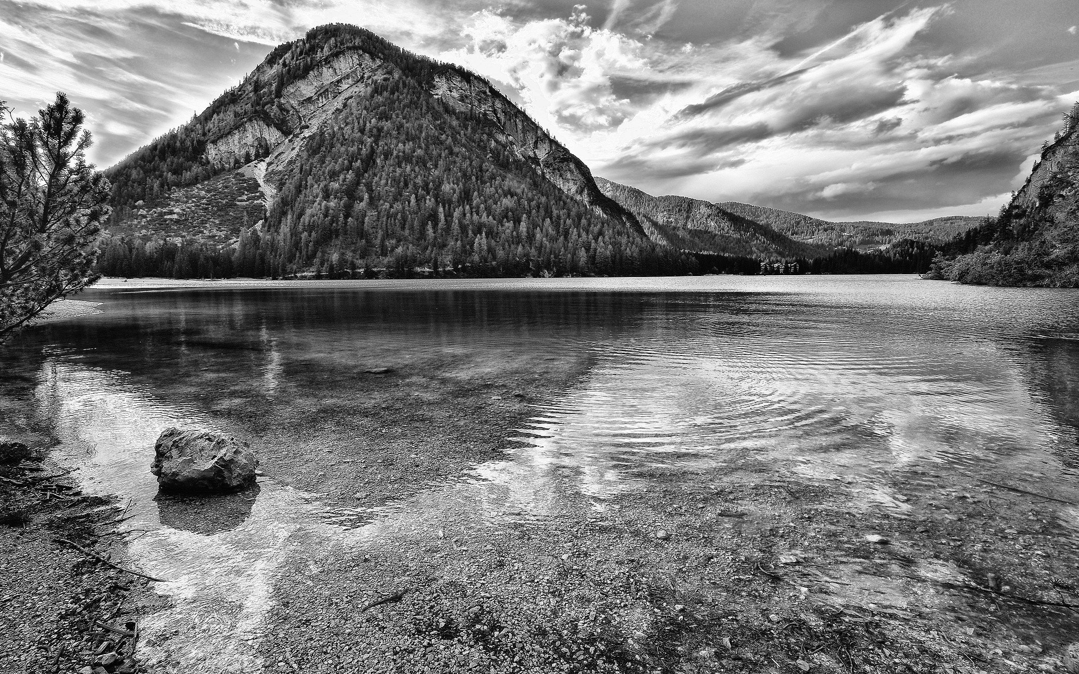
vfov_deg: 71.2
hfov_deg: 97.8
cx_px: 536
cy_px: 313
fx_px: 470
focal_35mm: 16
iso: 100
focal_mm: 10
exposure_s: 1/100
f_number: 10
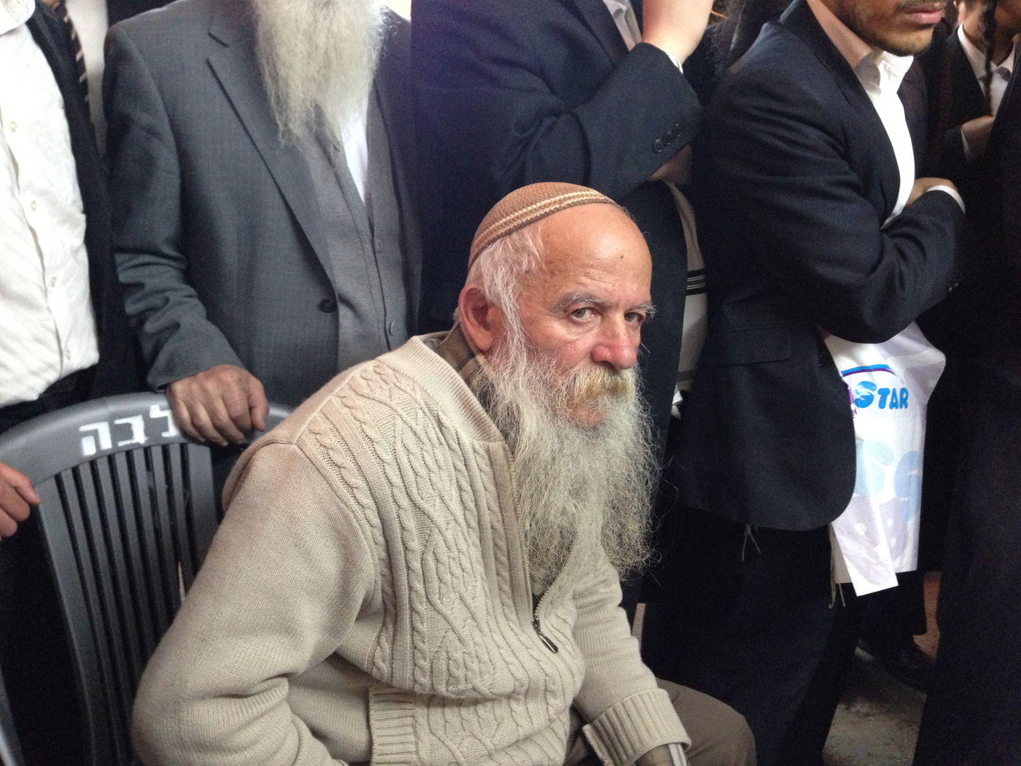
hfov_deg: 55.4
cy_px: 383
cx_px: 510
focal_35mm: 33
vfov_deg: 42.9
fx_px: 973
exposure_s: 1/20
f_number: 2.4
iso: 400
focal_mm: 4.13
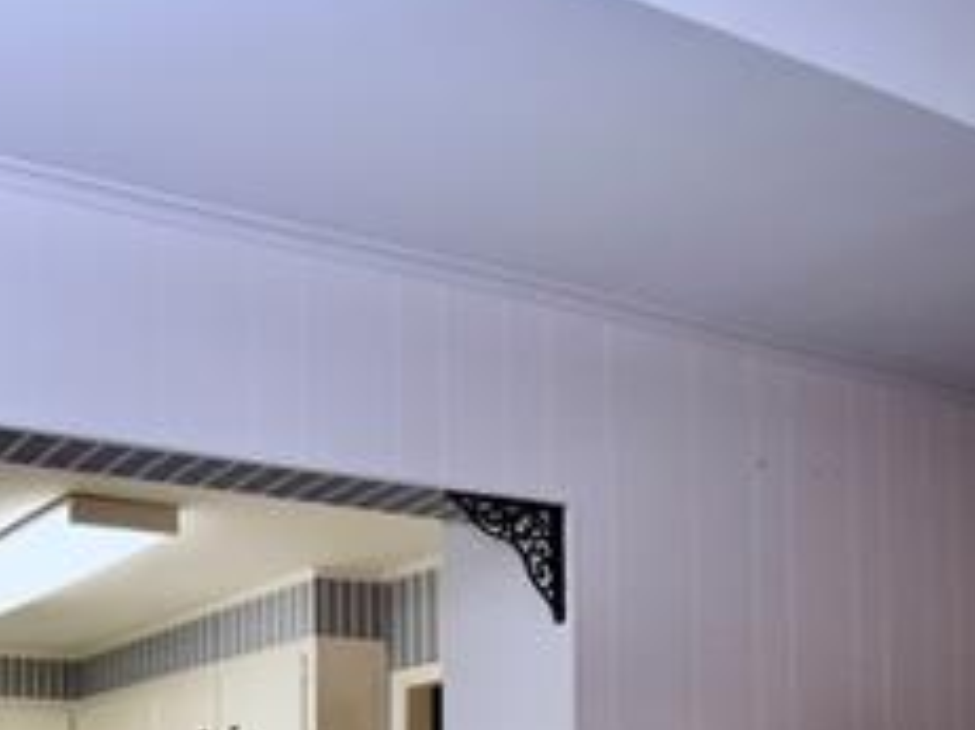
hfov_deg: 37.6
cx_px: -139
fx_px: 1126
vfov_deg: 31.1
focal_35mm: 40
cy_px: 844
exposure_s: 1/125
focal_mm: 10
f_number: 5.6
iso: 800
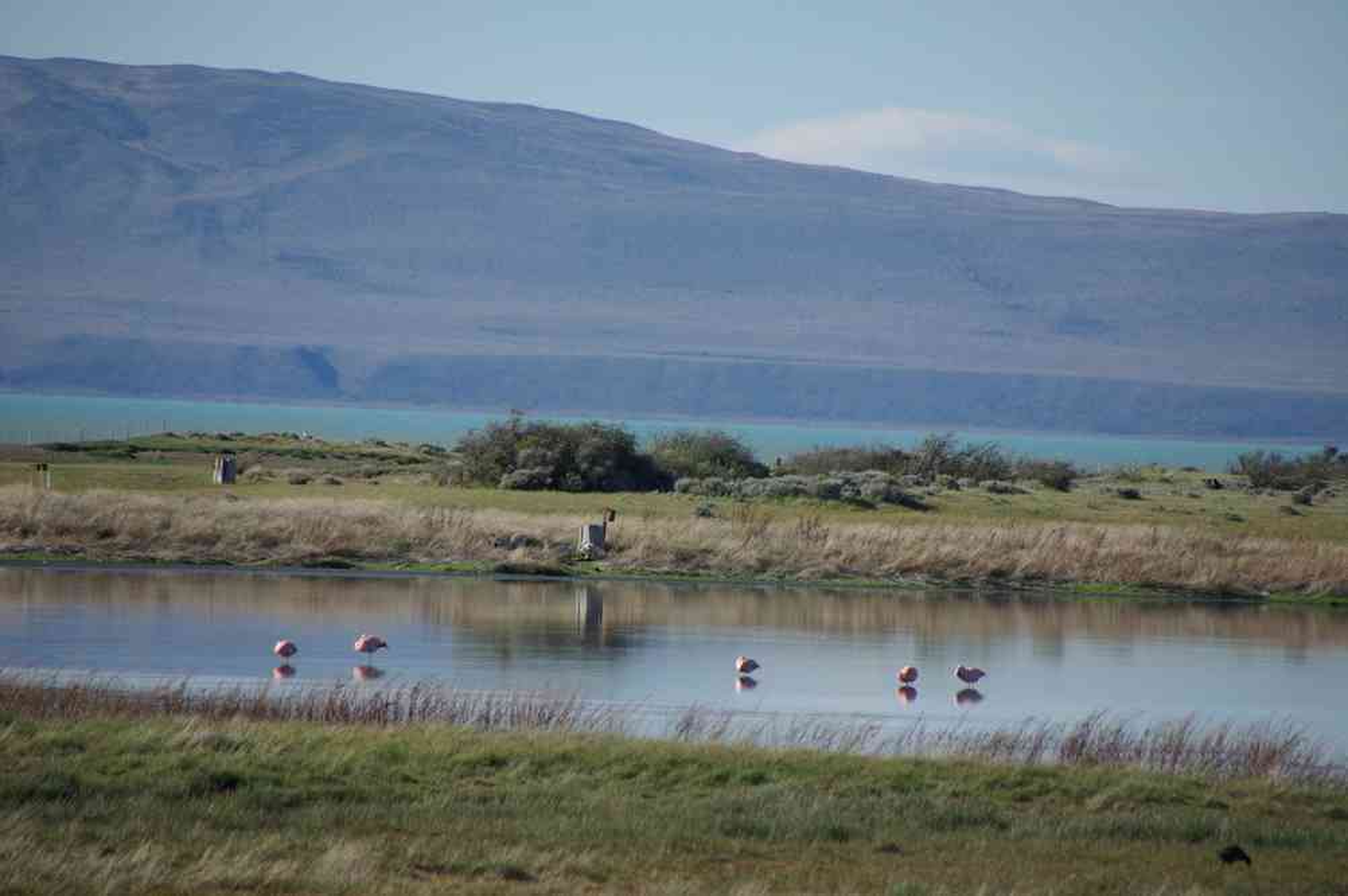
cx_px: 674
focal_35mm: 375
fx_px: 14028
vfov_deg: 3.7
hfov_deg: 5.5
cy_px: 448
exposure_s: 1/350
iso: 100
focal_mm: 250
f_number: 6.7
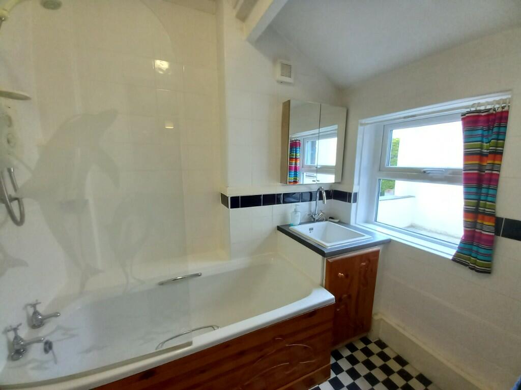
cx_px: 260
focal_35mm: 13
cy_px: 195
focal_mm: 1.13
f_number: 2.2
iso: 125
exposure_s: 1/33
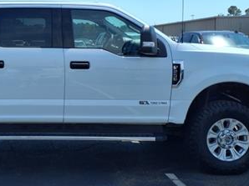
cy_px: 59
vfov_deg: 25.0
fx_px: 417
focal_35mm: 58
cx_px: 29
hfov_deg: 31.8
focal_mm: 3.58
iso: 40
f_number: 1.9
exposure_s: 1/2500
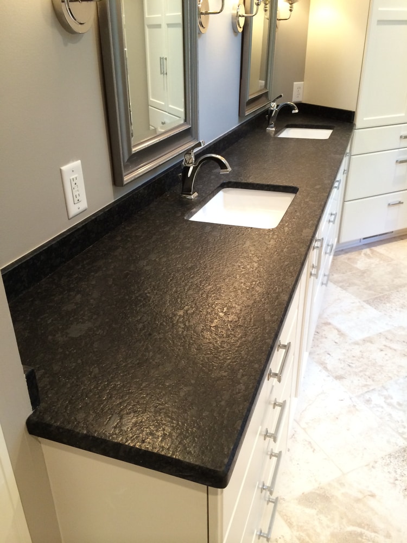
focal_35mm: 30
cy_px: 272
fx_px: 470
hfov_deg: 46.8
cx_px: 204
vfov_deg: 60.0
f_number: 2.2
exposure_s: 1/30
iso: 100
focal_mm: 4.12
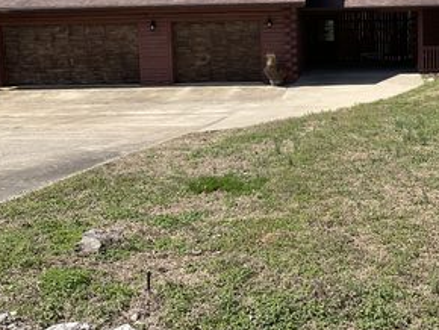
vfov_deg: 28.3
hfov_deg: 37.1
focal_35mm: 50
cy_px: 49
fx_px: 635
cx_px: 339
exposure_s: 1/1412
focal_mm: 3
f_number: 1.8
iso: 16
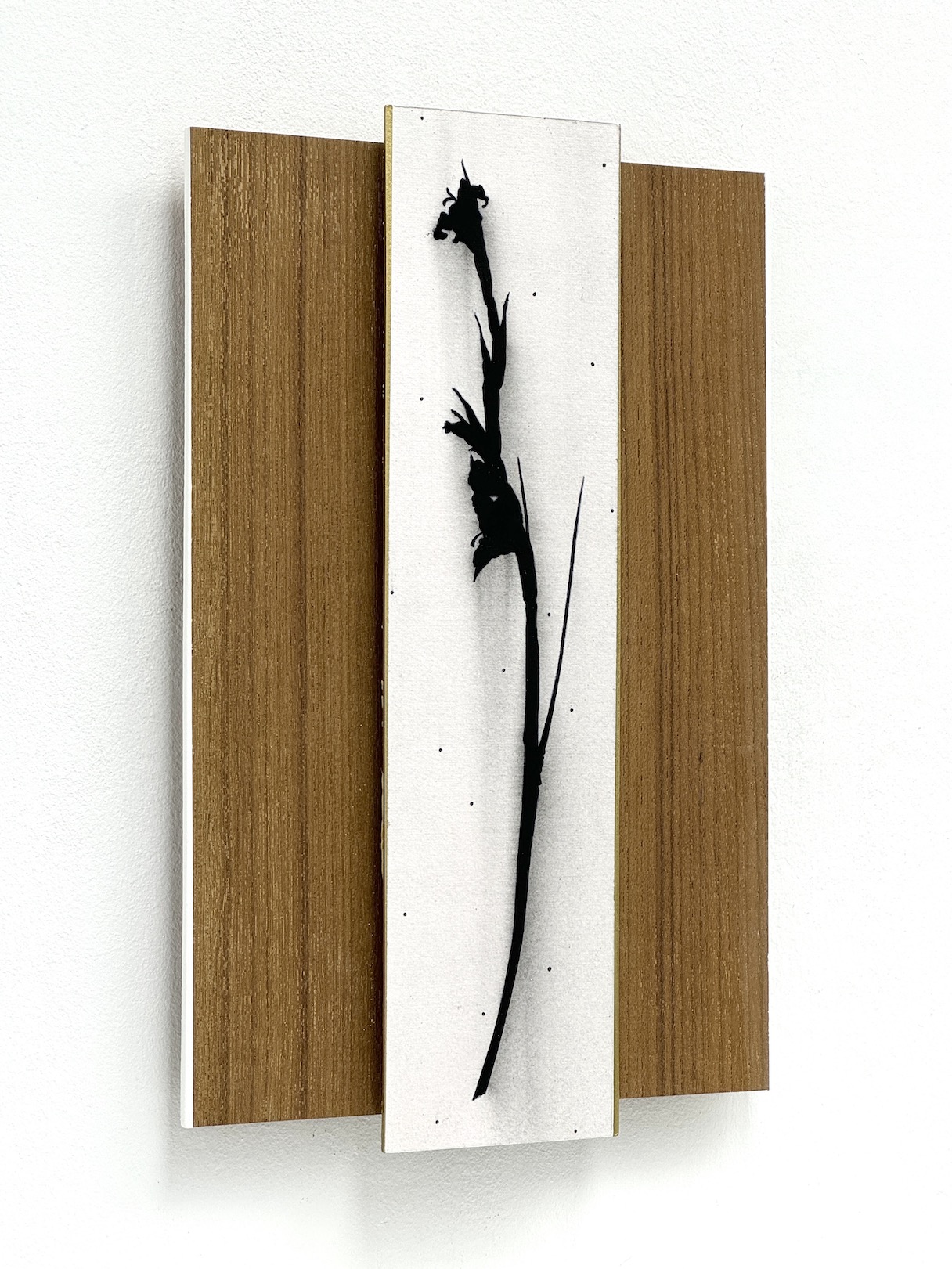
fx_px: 2823
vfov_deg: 25.3
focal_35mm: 77
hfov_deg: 19.1
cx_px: 476
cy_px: 634
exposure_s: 1/100
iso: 50
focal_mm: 9
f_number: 2.8
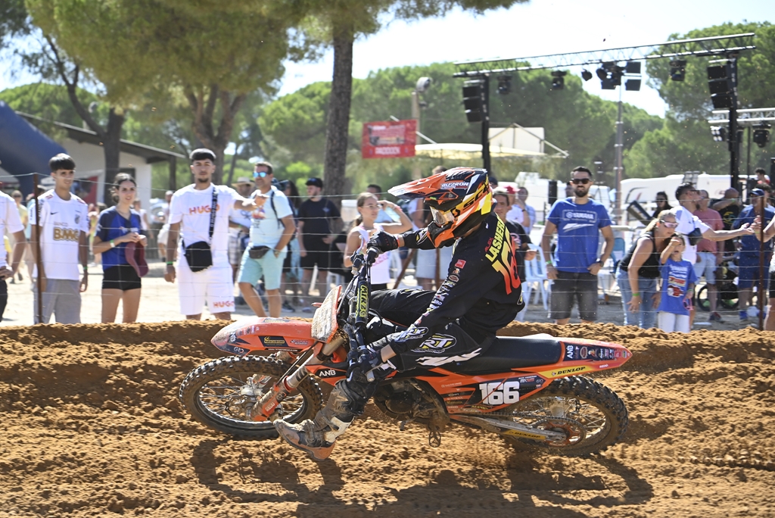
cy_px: 259
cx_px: 388
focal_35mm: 106
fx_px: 2283
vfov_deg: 12.9
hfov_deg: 19.3
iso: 900
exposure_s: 1/1250
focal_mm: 106
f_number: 5.3
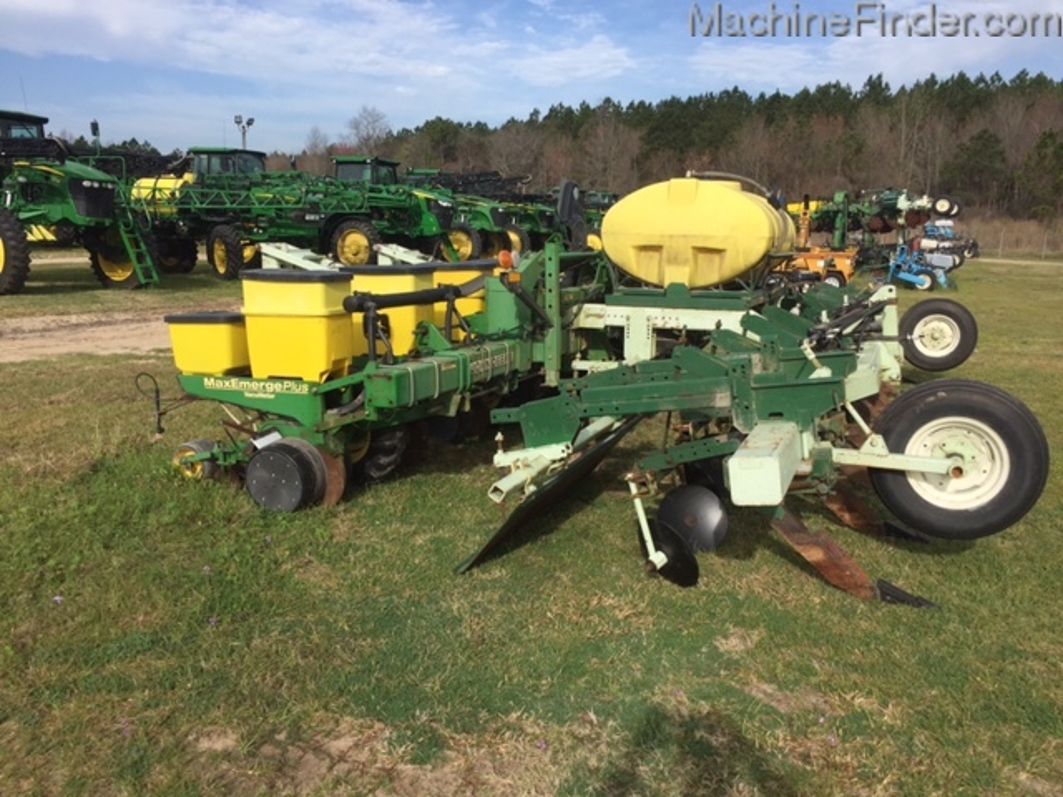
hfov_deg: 61.7
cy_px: 398
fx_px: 891
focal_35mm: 29
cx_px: 532
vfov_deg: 48.2
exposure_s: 1/1647
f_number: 2.2
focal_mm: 4.15
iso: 32
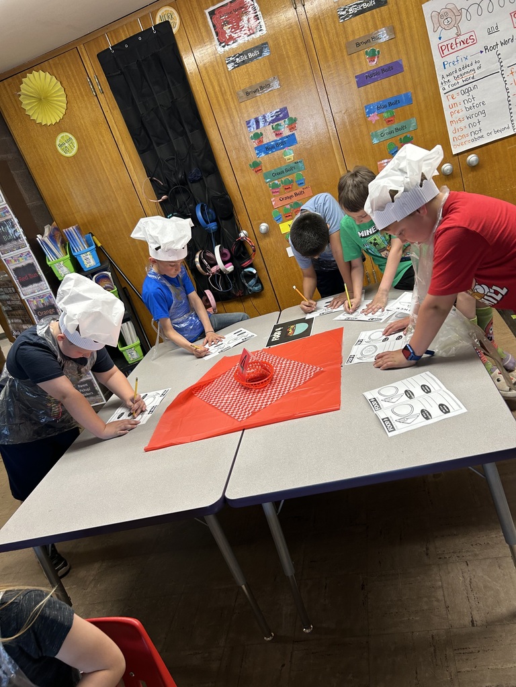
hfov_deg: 53.1
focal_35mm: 26
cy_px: 344
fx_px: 517
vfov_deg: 67.3
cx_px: 258
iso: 80
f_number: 1.5
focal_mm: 5.7
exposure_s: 1/60
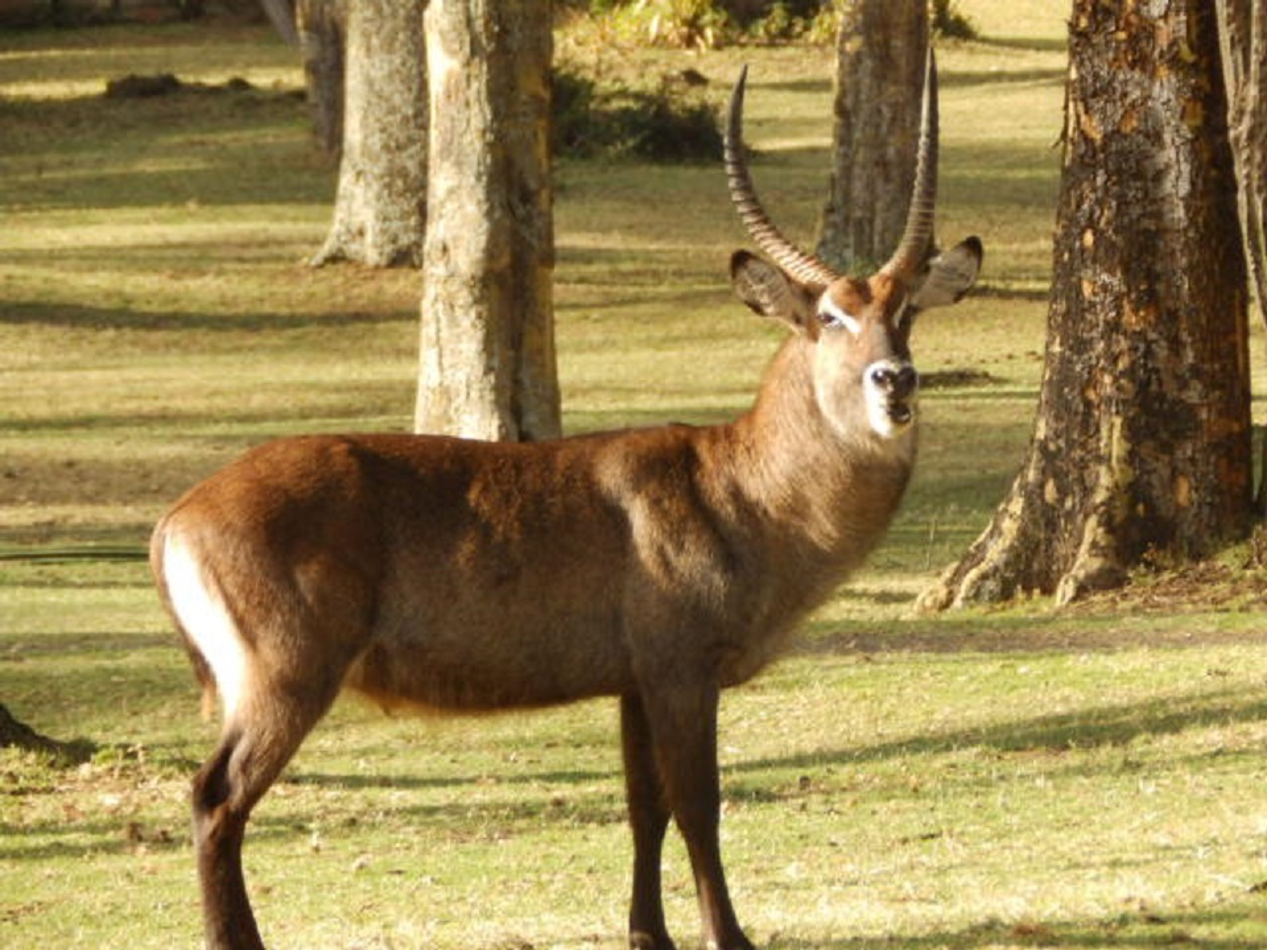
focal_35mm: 457
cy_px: 475
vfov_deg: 3.3
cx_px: 634
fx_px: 16727
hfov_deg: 4.3
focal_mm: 81.8
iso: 200
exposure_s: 1/125
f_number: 5.7
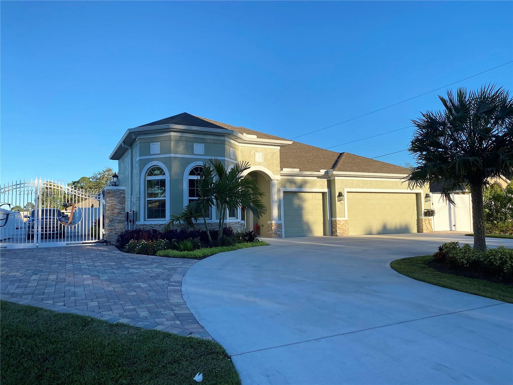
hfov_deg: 67.3
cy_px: 192
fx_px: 385
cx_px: 256
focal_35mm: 26
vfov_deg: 53.1
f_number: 1.8
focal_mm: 4.25
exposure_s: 1/1565
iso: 32
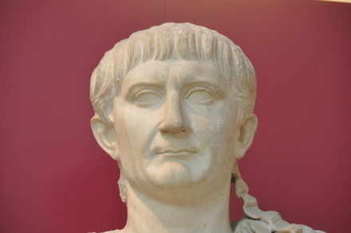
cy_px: 116
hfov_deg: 10.2
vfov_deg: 6.8
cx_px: 176
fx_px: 1971
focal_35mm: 202
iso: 500
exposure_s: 1/20
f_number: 5.6
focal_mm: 135
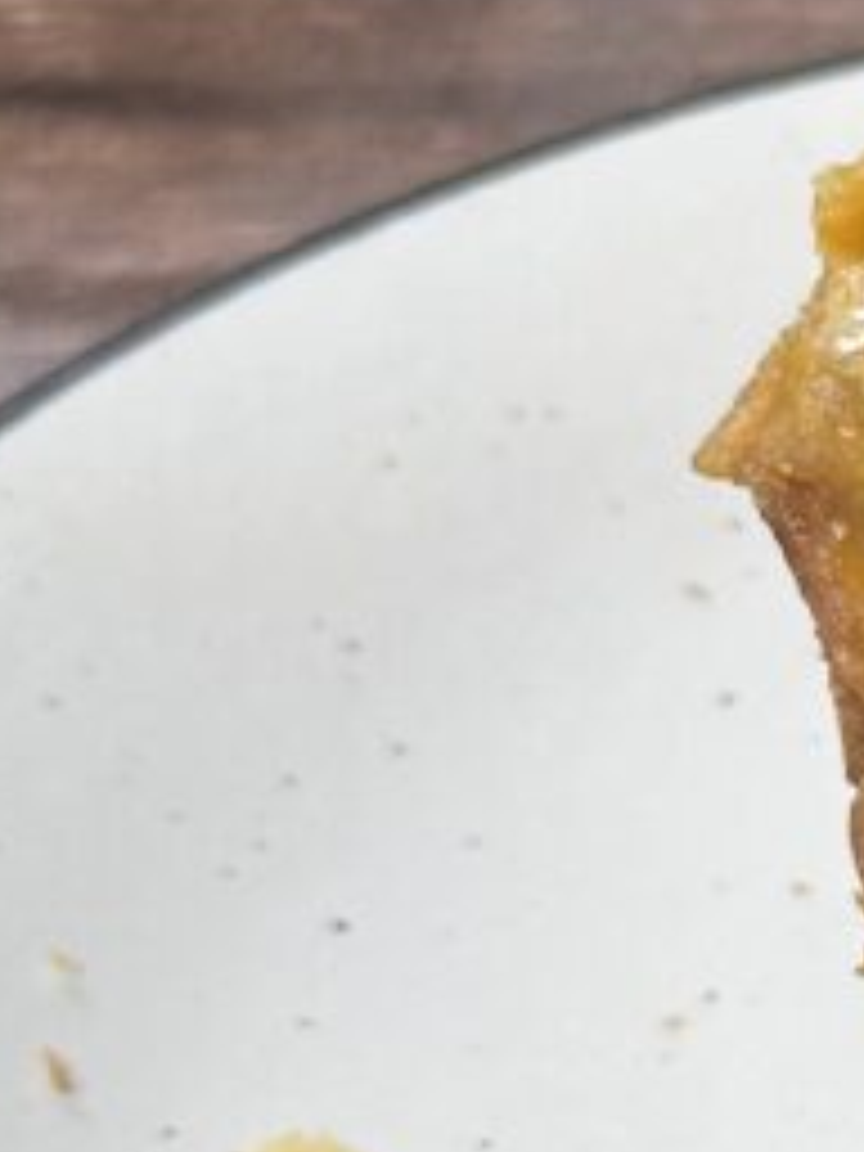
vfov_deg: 10.3
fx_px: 6390
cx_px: 1706
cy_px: 540
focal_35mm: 192
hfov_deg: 7.4
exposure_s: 1/127
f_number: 1.78
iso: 50
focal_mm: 6.86
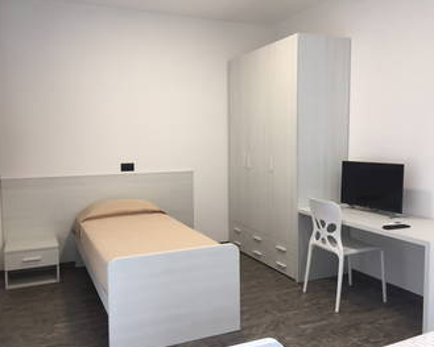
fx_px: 398
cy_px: 175
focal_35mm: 31
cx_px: 207
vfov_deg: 47.1
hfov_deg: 57.2
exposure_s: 1/33
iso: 40
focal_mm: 4.15
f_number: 2.2
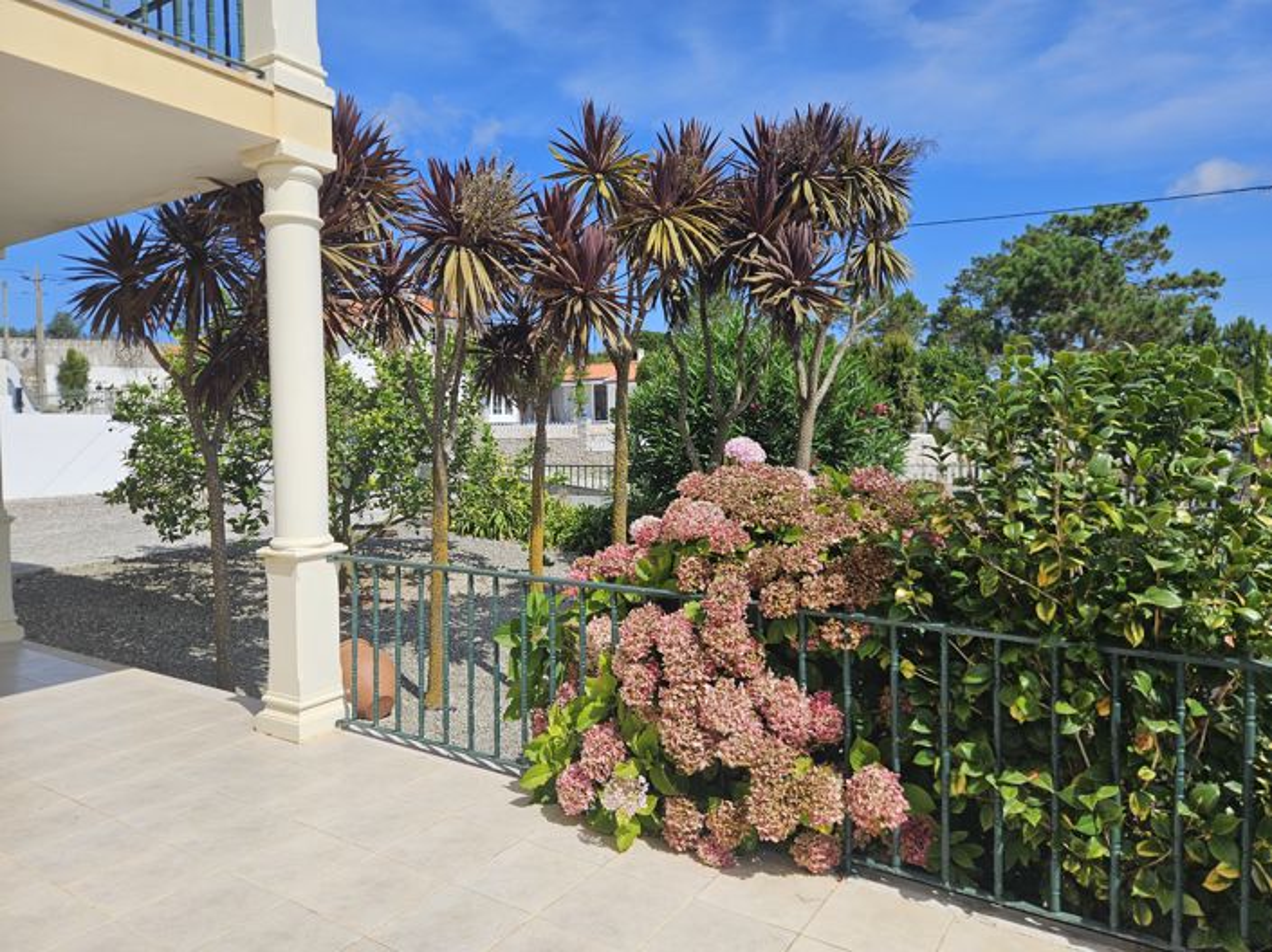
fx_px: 845
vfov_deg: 58.8
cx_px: 636
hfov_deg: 74.0
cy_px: 476
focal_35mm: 23
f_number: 1.8
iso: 25
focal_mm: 5.4
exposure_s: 1/2314
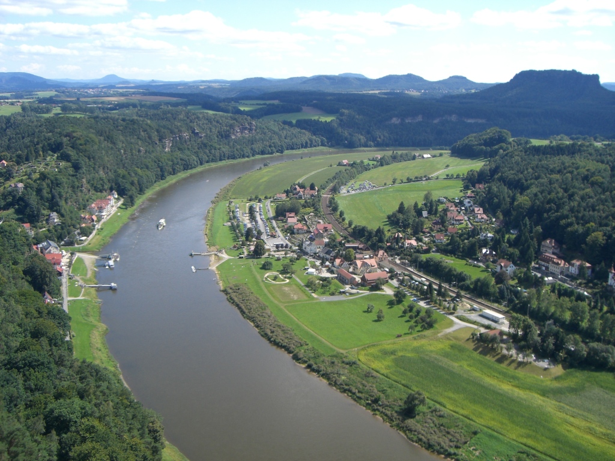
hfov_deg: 49.0
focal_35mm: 38
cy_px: 230
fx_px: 675
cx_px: 308
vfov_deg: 37.7
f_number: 4.3
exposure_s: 1/320
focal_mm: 6.2
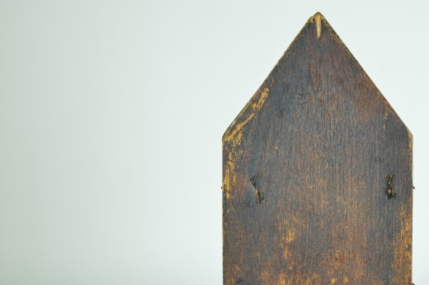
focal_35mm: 83
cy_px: 232
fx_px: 988
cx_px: 313
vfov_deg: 16.3
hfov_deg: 24.3
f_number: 6.3
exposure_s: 1/125
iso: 100
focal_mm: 32
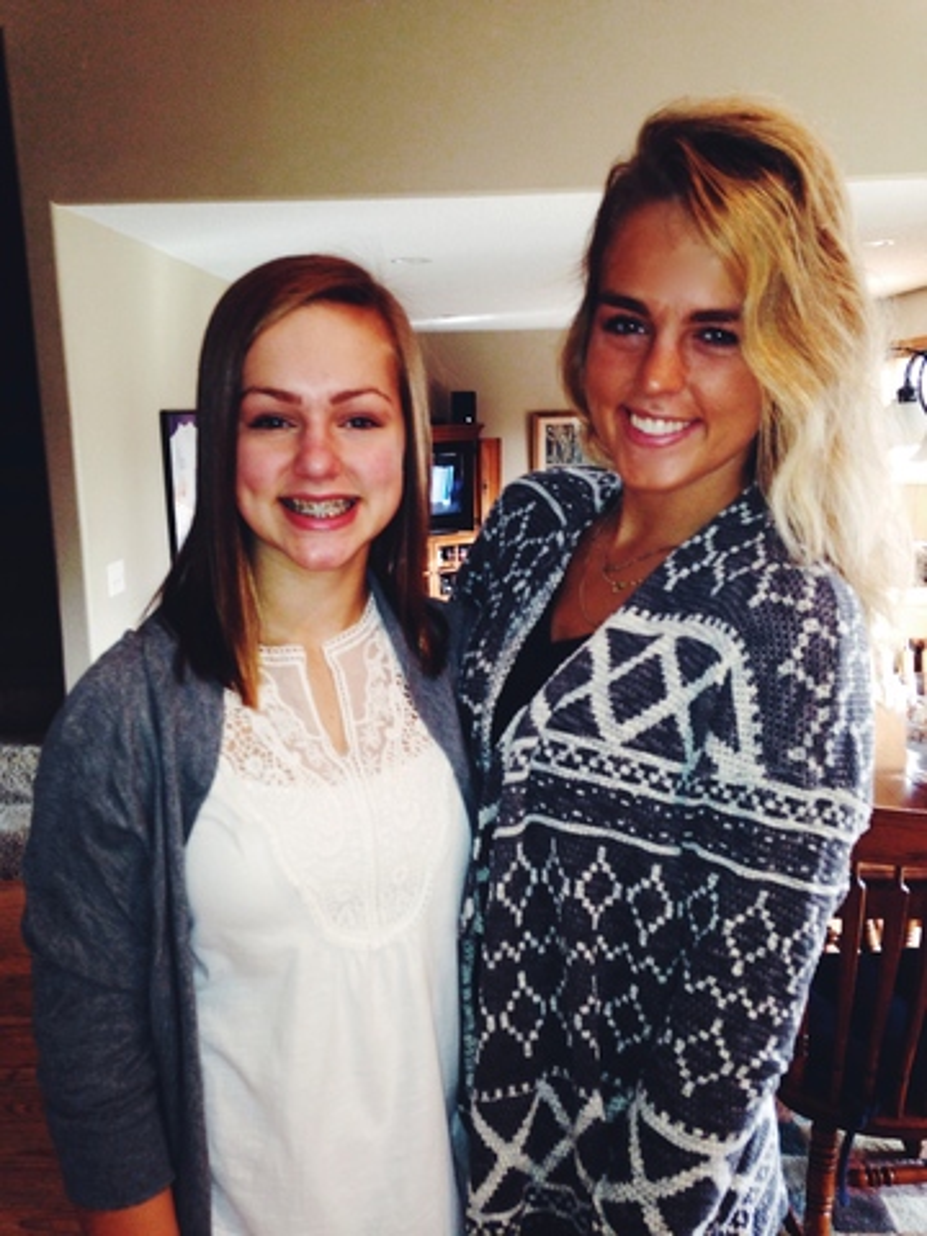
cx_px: 464
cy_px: 618
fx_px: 1178
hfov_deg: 42.9
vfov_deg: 55.4
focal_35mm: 33
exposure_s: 1/20
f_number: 2.4
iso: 80
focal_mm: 4.12
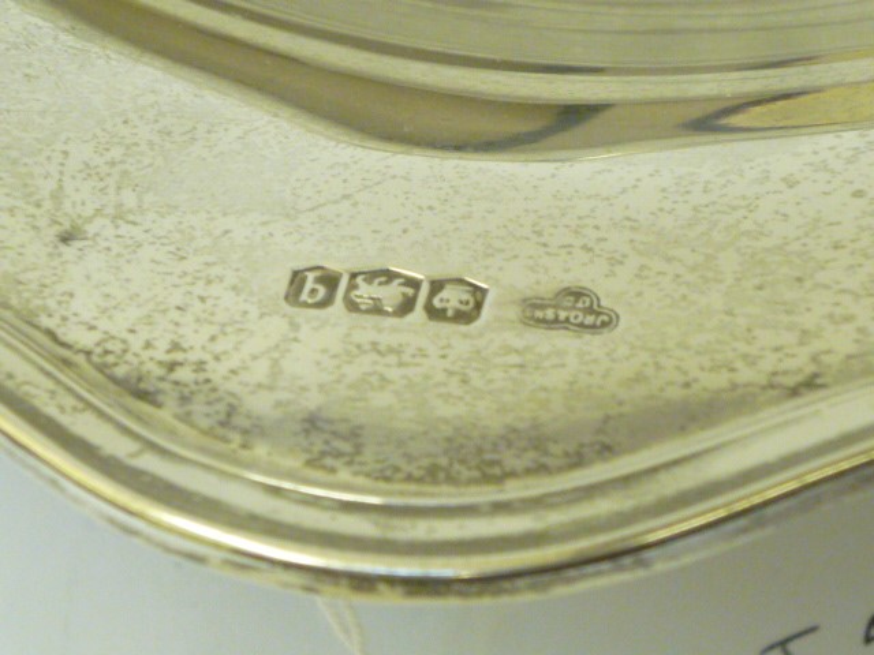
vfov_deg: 12.5
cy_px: 328
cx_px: 437
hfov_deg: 16.6
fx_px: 3005
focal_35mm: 119
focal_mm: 10.9
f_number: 5.2
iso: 400
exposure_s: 1/30
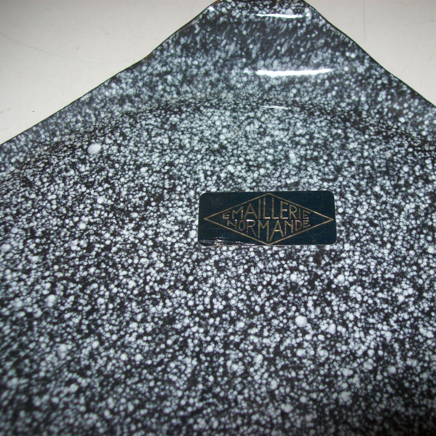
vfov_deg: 39.2
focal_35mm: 43
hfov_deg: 38.9
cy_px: 217
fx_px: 613
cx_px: 272
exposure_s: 1/64
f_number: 2.7
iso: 80
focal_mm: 6
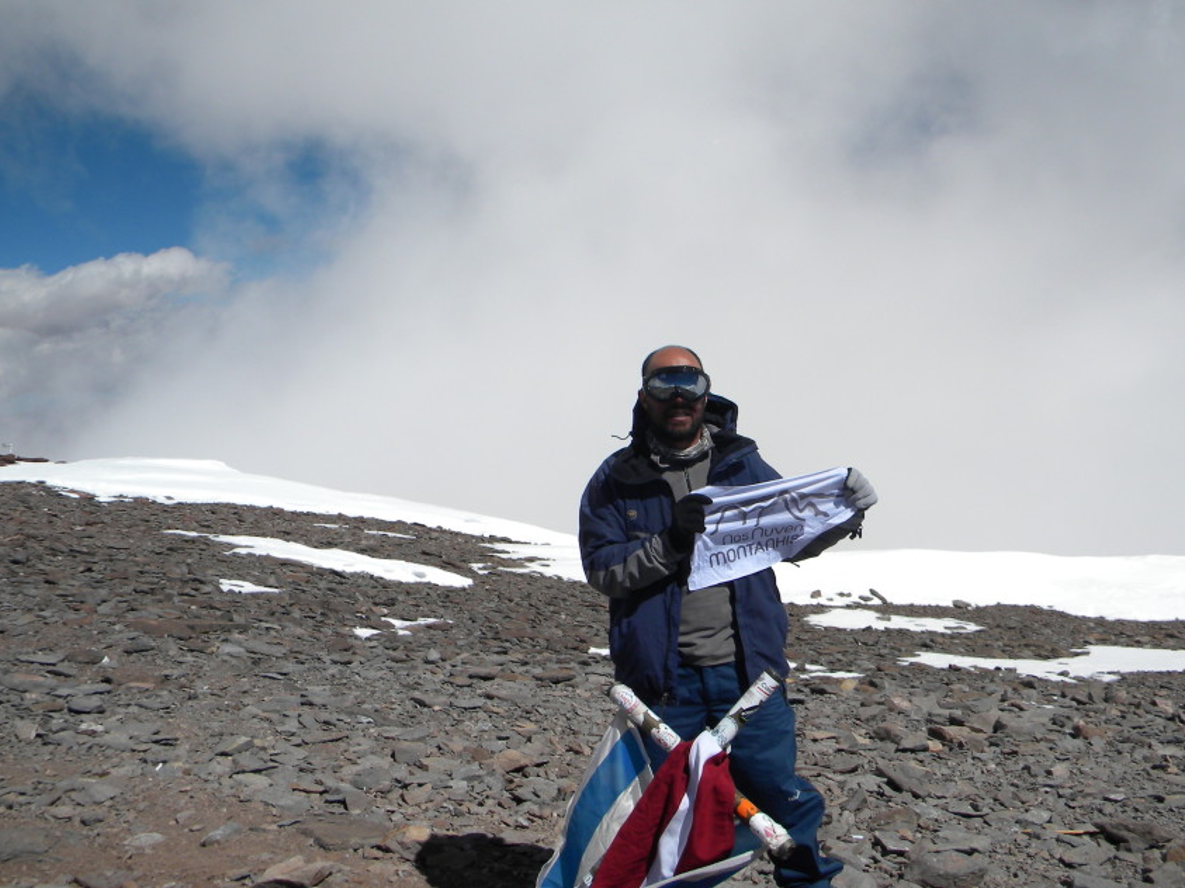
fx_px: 1164
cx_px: 704
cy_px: 469
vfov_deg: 41.8
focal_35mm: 34
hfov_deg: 53.6
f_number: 7
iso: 80
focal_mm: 5
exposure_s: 1/712
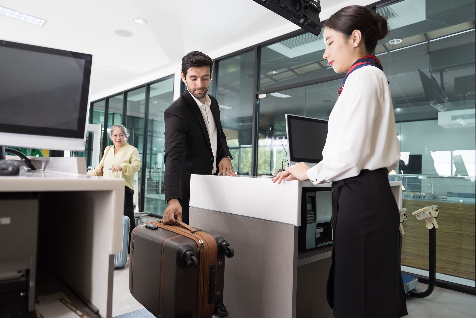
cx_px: 238
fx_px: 317
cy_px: 159
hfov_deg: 73.7
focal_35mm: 24
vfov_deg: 53.1
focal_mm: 24
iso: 1000
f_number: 2.8
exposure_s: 1/250
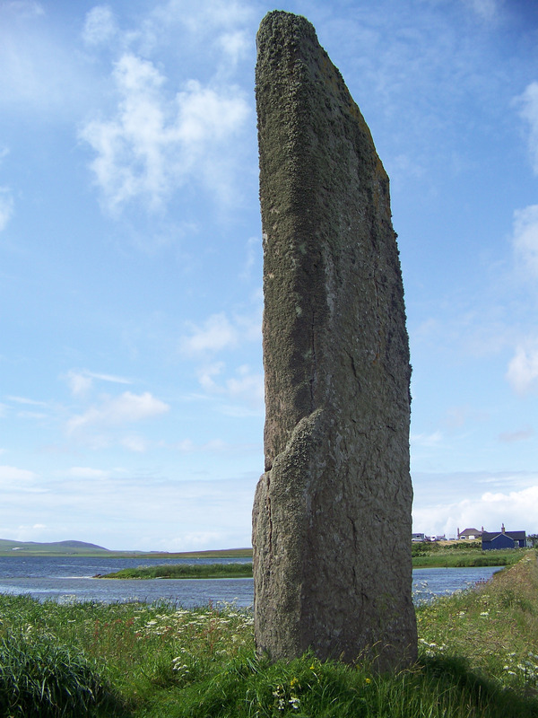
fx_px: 746
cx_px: 269
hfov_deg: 39.7
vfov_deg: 51.4
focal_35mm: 36
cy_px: 359
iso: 64
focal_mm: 5.85
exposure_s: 1/1000
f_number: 2.8
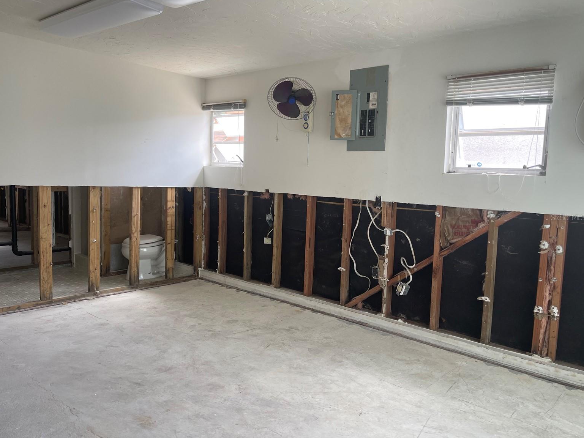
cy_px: 217
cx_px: 283
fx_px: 439
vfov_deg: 53.1
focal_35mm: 26
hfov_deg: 67.3
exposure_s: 1/121
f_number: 1.6
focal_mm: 5.1
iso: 80
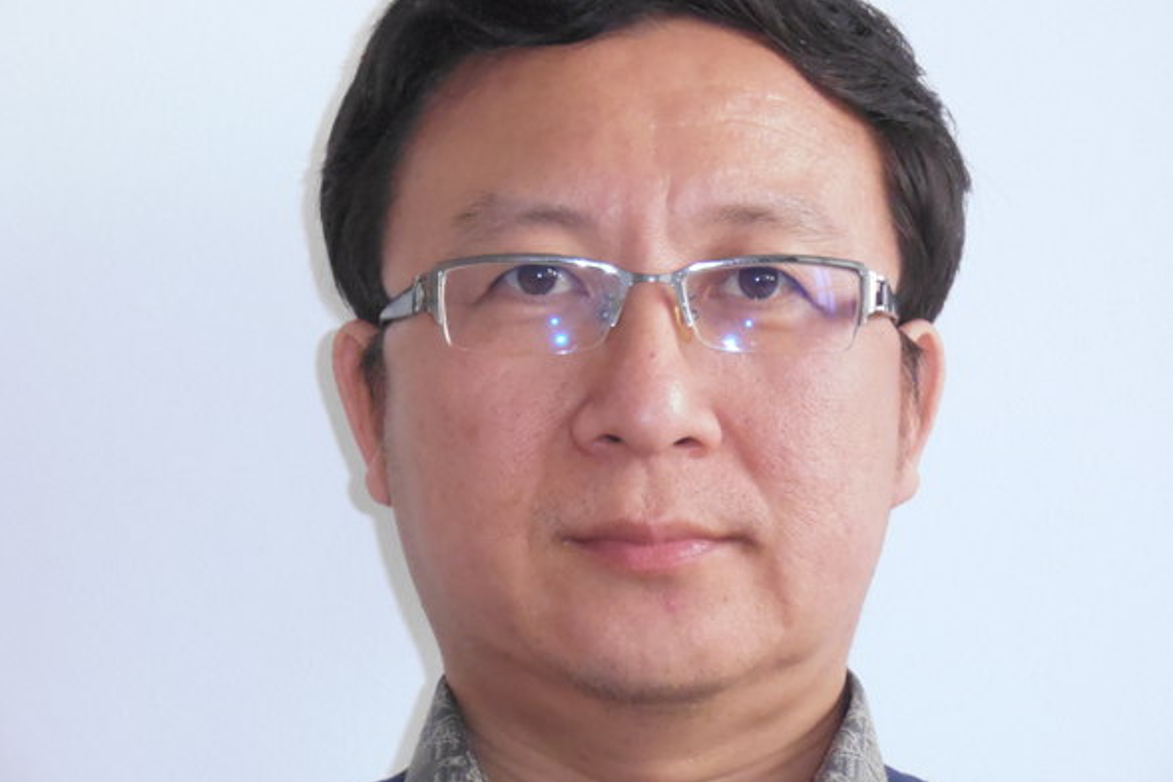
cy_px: 366
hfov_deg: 14.8
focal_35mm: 139
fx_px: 4530
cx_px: 593
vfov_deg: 9.9
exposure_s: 1/100
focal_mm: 21.79
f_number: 5.5
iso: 800
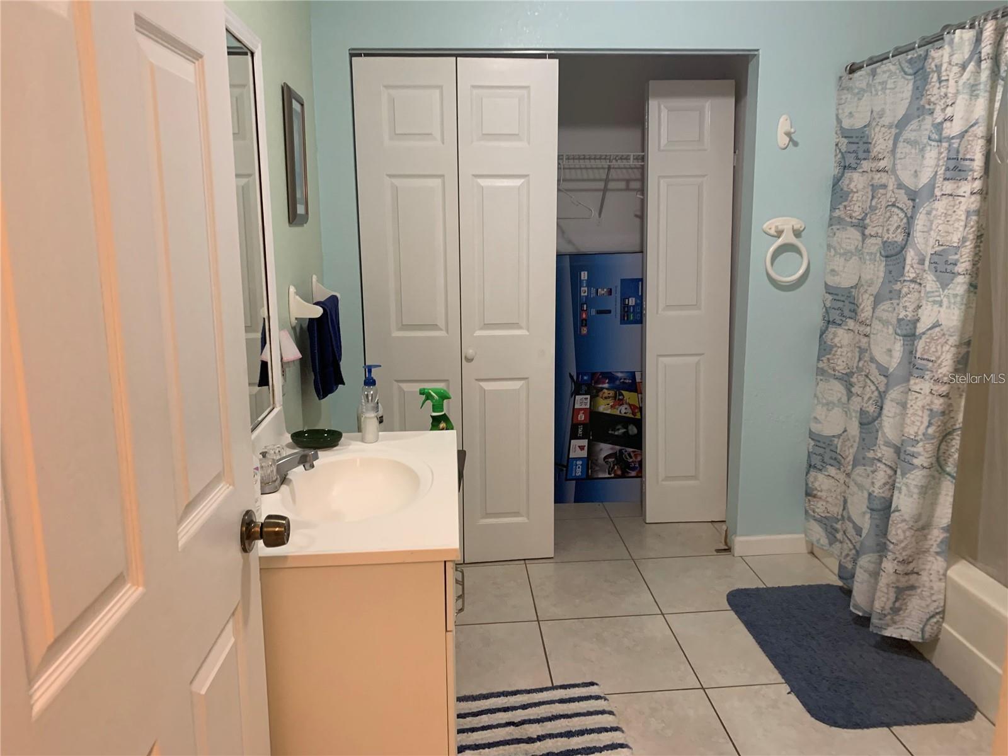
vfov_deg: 53.1
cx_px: 504
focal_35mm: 26
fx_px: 757
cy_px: 378
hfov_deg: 67.3
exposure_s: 1/60
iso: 160
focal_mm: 4.25
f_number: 1.8
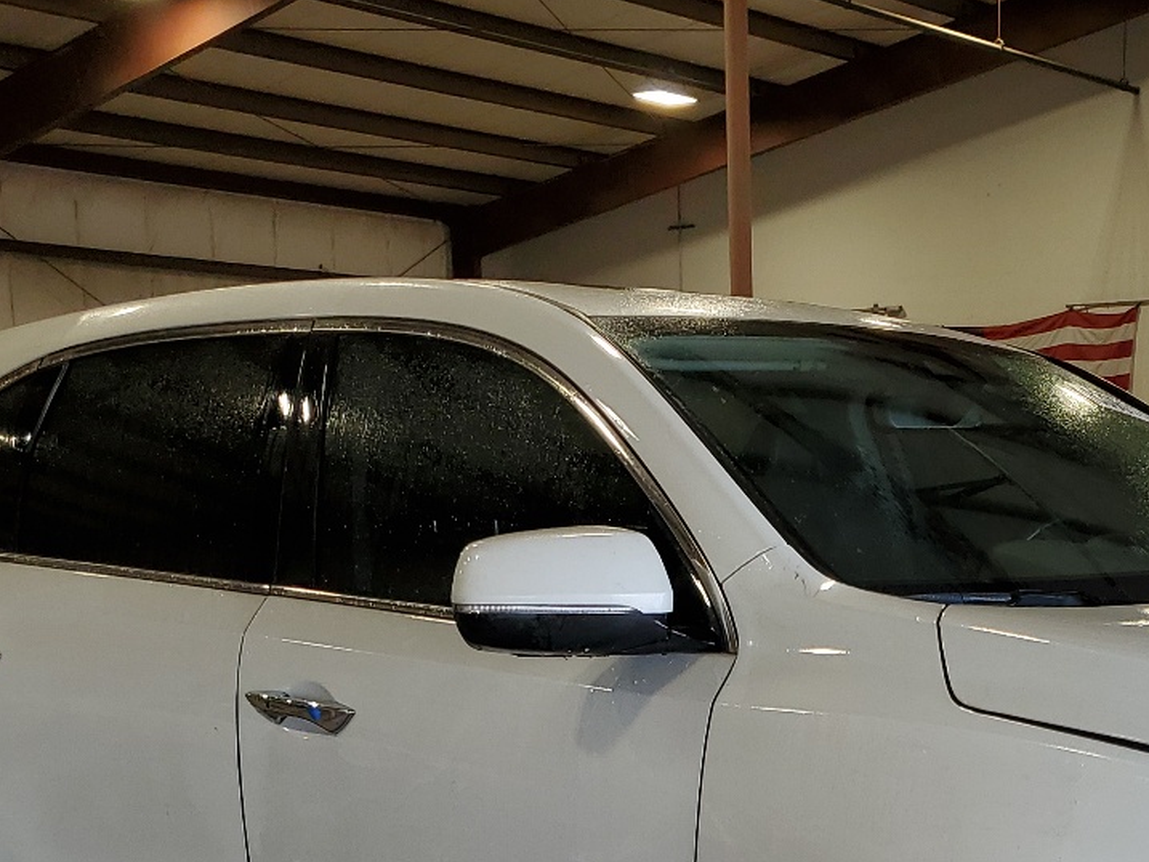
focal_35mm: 58
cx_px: 910
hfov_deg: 32.4
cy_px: 957
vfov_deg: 23.6
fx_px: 1926
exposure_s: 1/137
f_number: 1.5
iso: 50
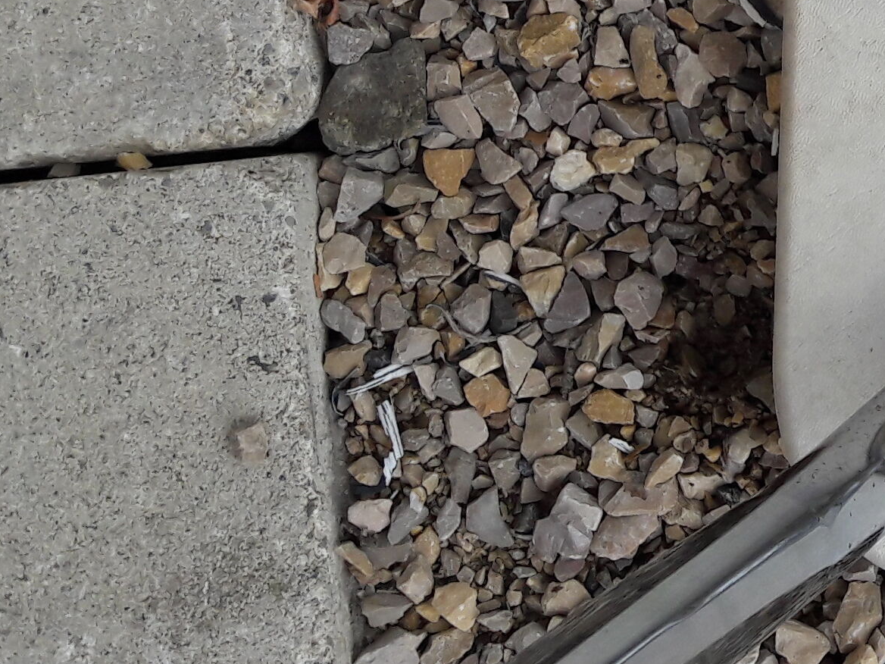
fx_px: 2531
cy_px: 22
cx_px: 1197
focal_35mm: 99
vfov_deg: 14.7
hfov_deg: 18.3
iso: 40
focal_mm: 3.7
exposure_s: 1/1114
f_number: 1.9
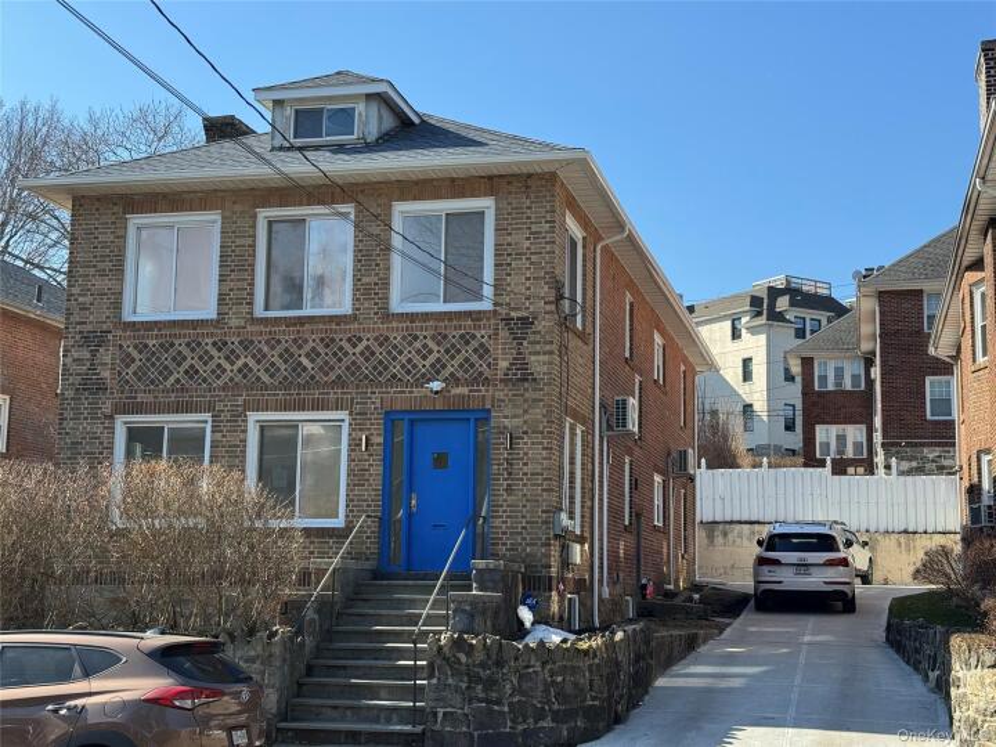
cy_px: 374
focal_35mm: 48
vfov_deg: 30.3
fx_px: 1381
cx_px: 498
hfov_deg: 39.7
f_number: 1.78
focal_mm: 6.76
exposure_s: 1/2252
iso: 64
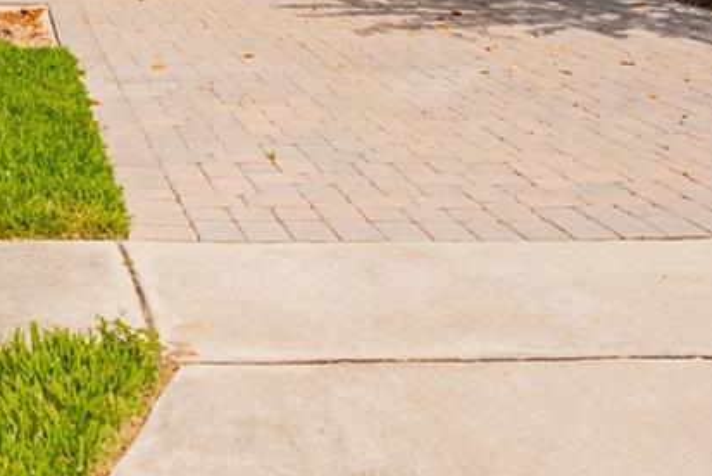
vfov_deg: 20.6
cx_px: -34
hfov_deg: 29.7
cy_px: -90
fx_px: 1227
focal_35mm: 62
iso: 160
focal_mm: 16
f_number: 2.8
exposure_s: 1/8000
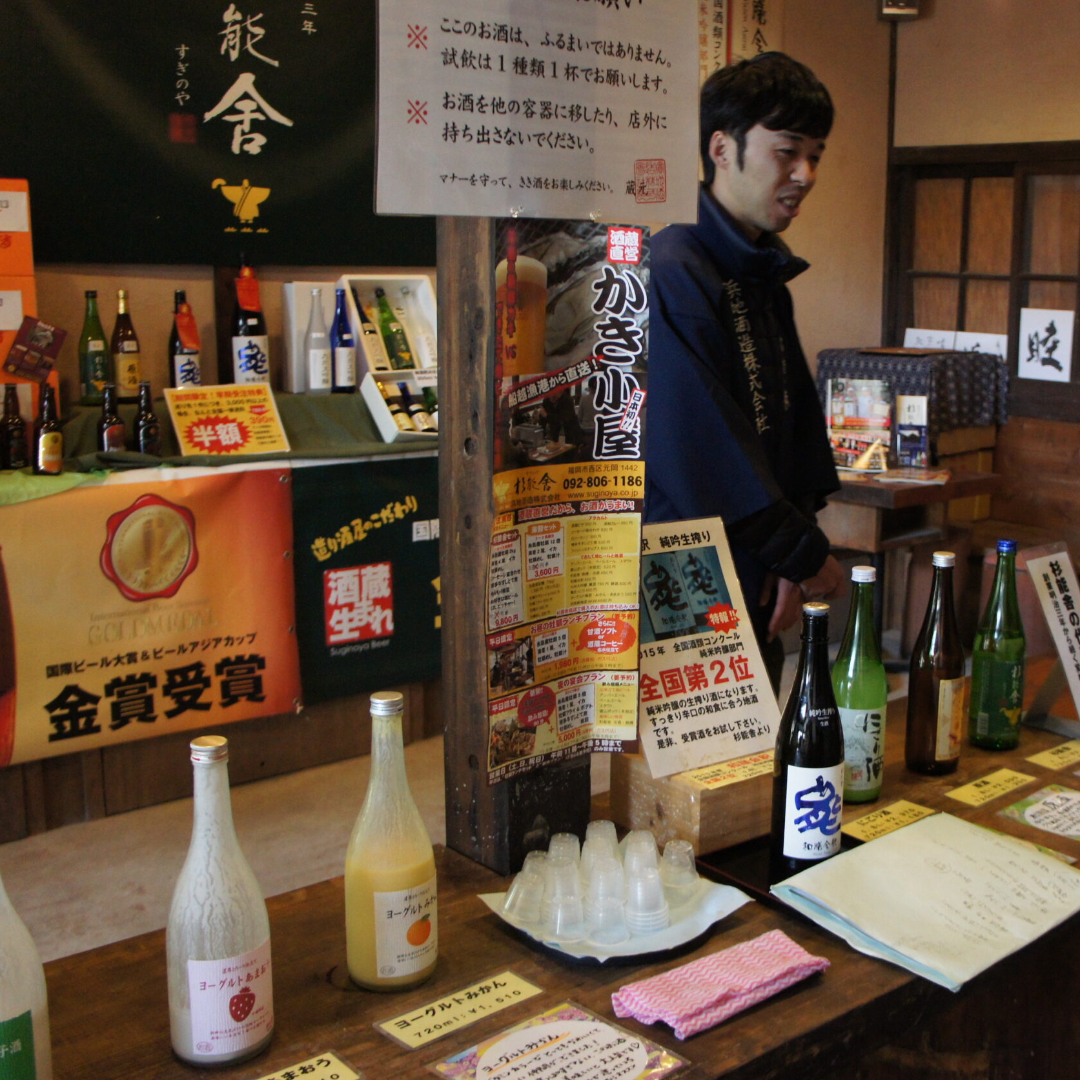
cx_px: 742
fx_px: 1377
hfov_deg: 42.1
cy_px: 537
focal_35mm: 39
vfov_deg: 42.8
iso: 1600
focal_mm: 20
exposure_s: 1/60
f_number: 4
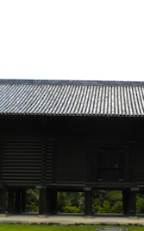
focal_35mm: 59
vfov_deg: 34.5
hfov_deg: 21.8
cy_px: 135
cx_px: 106
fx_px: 370
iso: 80
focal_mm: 6.3
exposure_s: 1/442
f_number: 4.6
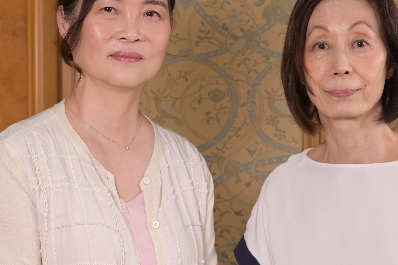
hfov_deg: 22.9
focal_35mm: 89
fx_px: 984
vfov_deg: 15.4
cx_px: 213
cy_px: 144
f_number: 7.1
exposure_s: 1/80
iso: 500
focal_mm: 40
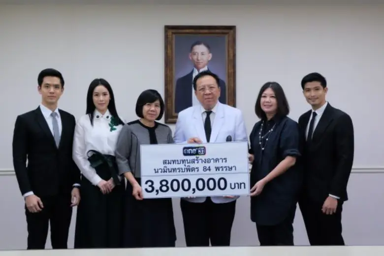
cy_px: 128
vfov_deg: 28.6
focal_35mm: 47
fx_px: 501
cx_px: 192
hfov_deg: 41.9
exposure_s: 1/180
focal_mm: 31
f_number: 4.7
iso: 6400
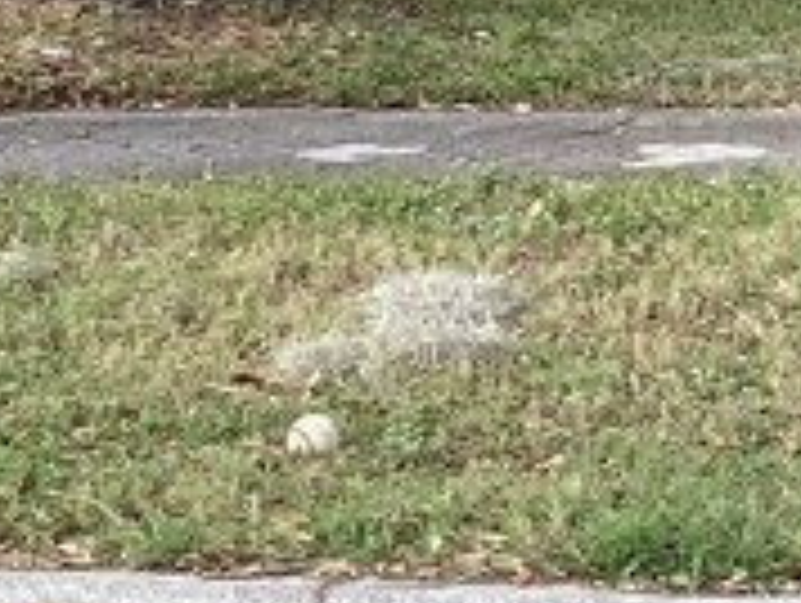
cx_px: 1800
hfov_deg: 10.0
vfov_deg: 7.8
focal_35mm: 178
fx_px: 4124
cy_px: -806
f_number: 2.4
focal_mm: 3.3
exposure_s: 1/120
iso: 25
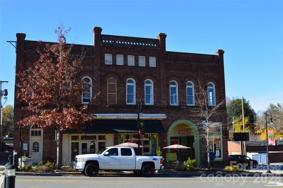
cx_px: 142
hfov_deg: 46.5
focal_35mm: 42
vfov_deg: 31.8
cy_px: 94
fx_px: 330
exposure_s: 1/400
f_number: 11
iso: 400
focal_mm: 28
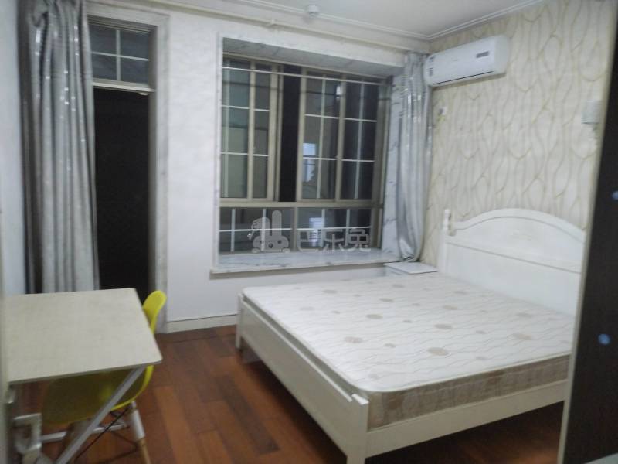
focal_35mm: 26
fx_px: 464
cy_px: 232
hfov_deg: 67.3
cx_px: 309
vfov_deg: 53.1
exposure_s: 1/25
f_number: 1.8
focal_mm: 4.75
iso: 983
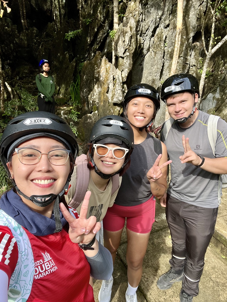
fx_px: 201
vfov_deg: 73.9
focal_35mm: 23
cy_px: 151
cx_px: 114
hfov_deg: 58.9
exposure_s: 1/296
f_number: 2.2
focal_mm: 2.71
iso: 32
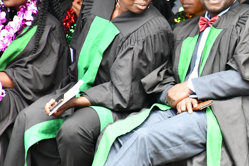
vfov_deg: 3.3
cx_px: 245
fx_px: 2884
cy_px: 65
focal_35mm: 417
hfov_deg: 4.9
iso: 4000
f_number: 5.6
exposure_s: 1/1000
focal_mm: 140
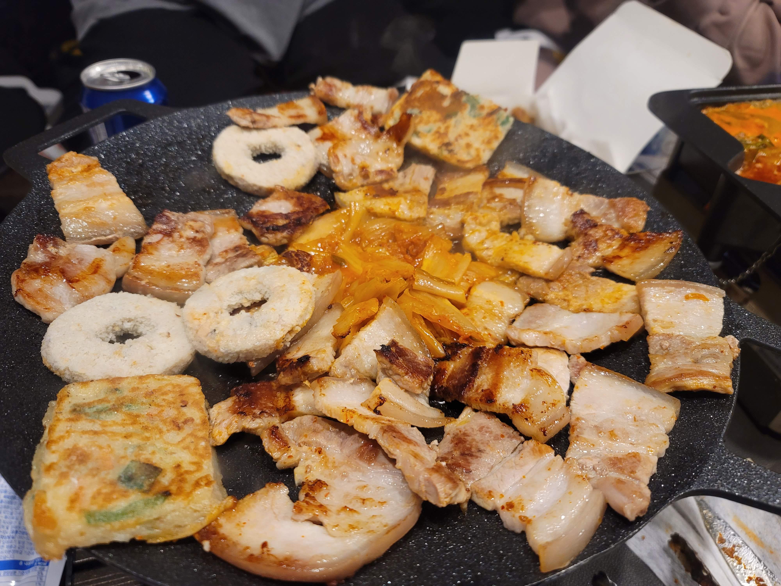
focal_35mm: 25
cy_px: 293
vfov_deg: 54.9
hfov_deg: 69.4
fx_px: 564
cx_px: 390
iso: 400
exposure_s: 1/40
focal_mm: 7
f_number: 1.8
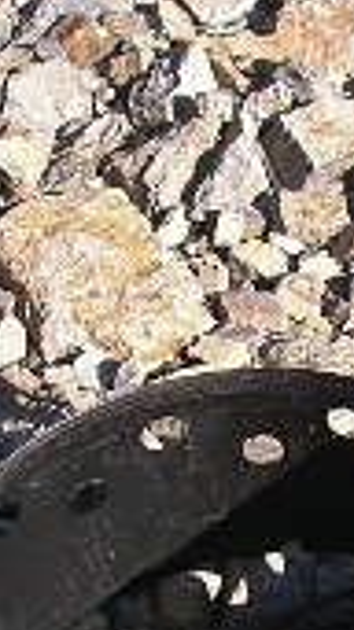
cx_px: 350
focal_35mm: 151
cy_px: 597
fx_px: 2524
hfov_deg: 8.0
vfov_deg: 14.1
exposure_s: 1/500
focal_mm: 5.7
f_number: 2.8
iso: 50
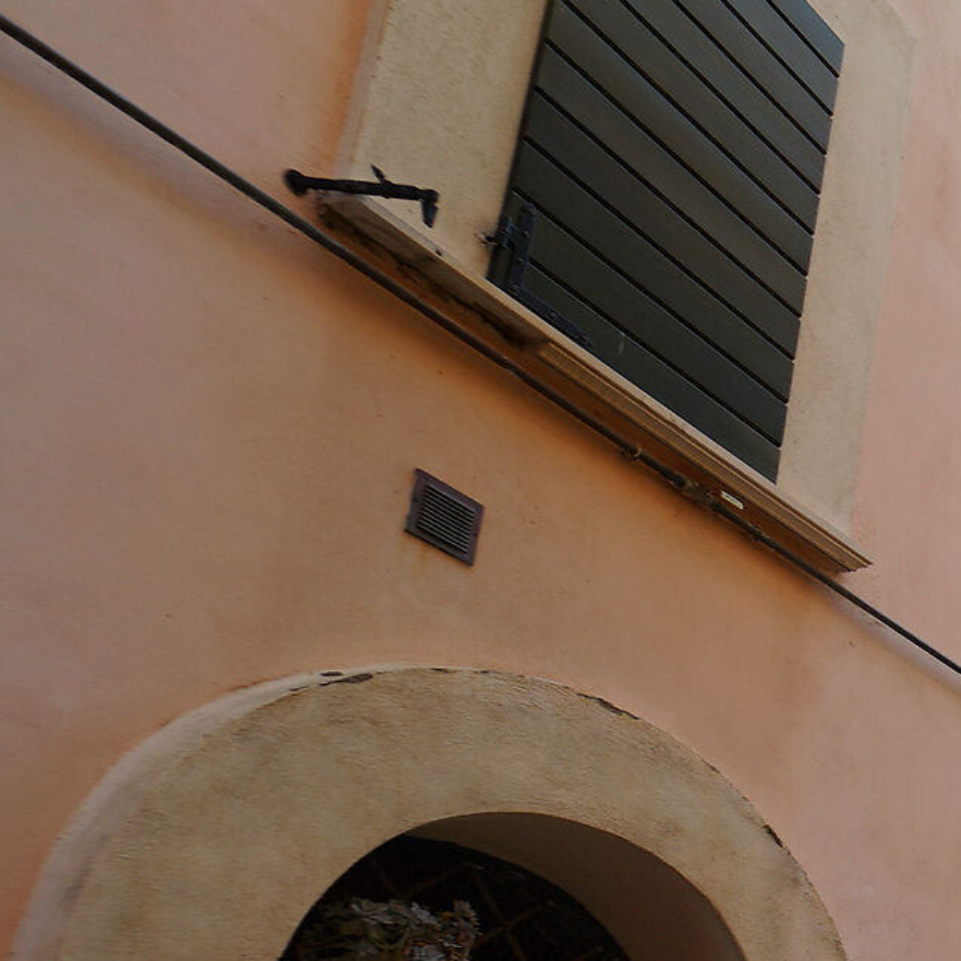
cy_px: 1034
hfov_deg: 20.9
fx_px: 1413
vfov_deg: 33.2
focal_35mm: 45
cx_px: 1817
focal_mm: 14
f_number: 7.1
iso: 100
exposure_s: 1/100
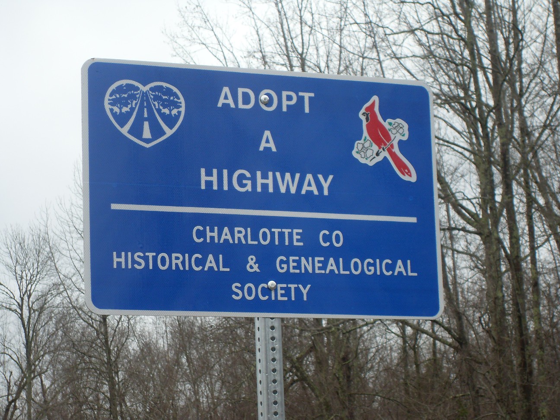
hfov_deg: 17.7
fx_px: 1796
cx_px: 280
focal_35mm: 111
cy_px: 210
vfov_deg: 13.3
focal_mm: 18.1
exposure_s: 1/250
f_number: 5.2
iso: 80
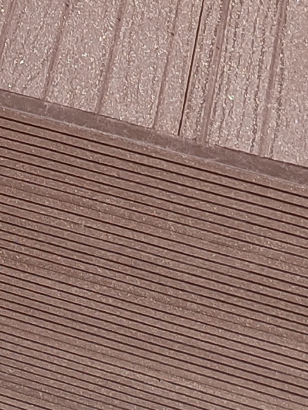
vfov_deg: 9.6
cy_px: -791
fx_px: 1945
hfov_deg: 8.9
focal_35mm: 164
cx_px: -125
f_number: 1.89
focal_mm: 5.89
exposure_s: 1/100
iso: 82
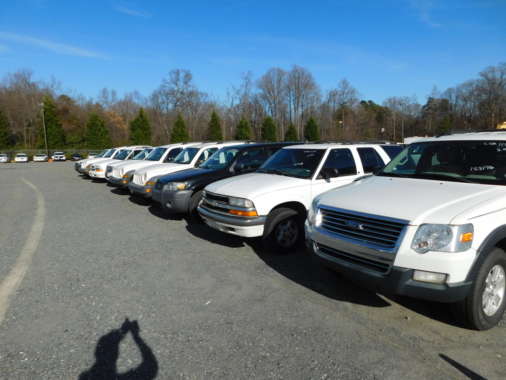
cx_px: 253
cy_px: 190
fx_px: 336
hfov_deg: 73.9
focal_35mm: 23
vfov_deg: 58.9
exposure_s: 1/800
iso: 125
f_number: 6
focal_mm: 4
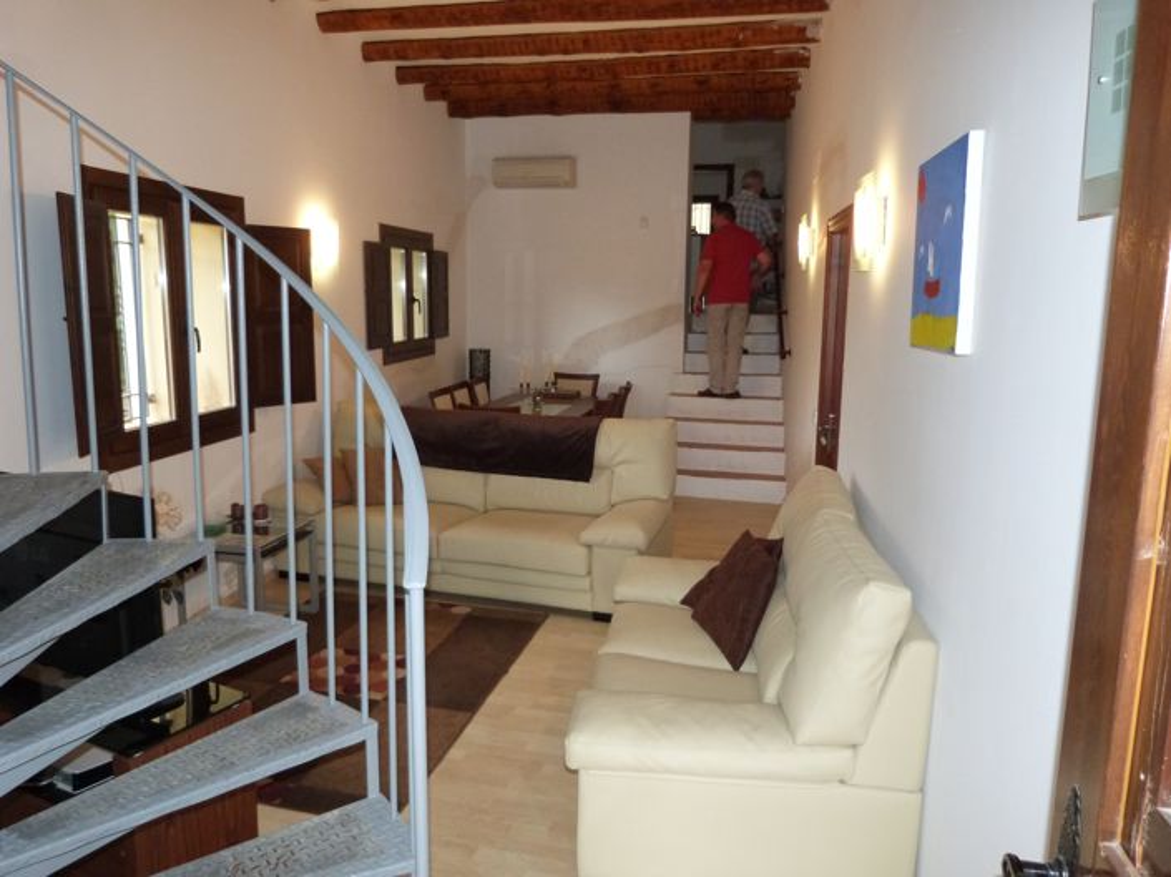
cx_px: 586
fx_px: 845
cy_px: 438
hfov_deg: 69.4
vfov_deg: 54.8
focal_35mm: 25
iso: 320
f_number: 2.8
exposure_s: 1/60
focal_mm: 4.5
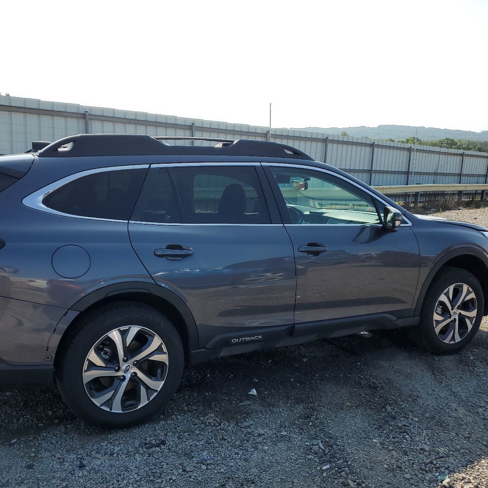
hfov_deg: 52.3
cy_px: 246
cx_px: 207
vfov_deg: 52.5
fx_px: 494
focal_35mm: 31
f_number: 1.5
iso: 50
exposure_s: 1/3333
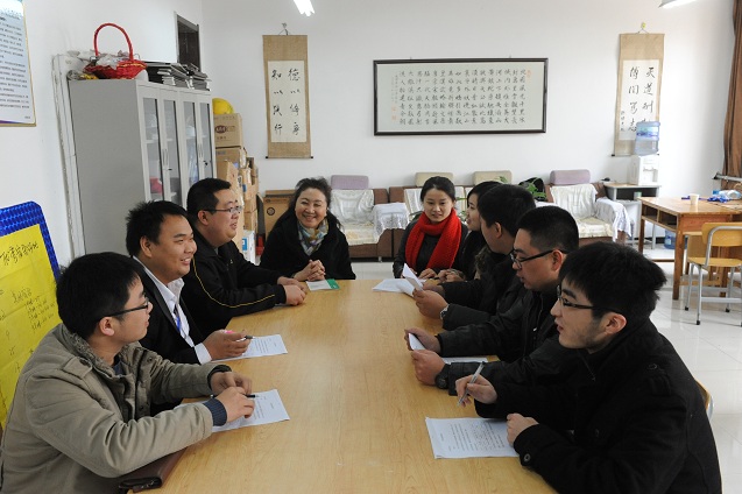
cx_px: 371
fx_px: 659
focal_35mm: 32
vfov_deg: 41.1
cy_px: 247
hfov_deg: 58.7
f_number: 5.6
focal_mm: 32
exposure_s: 1/80
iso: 3200
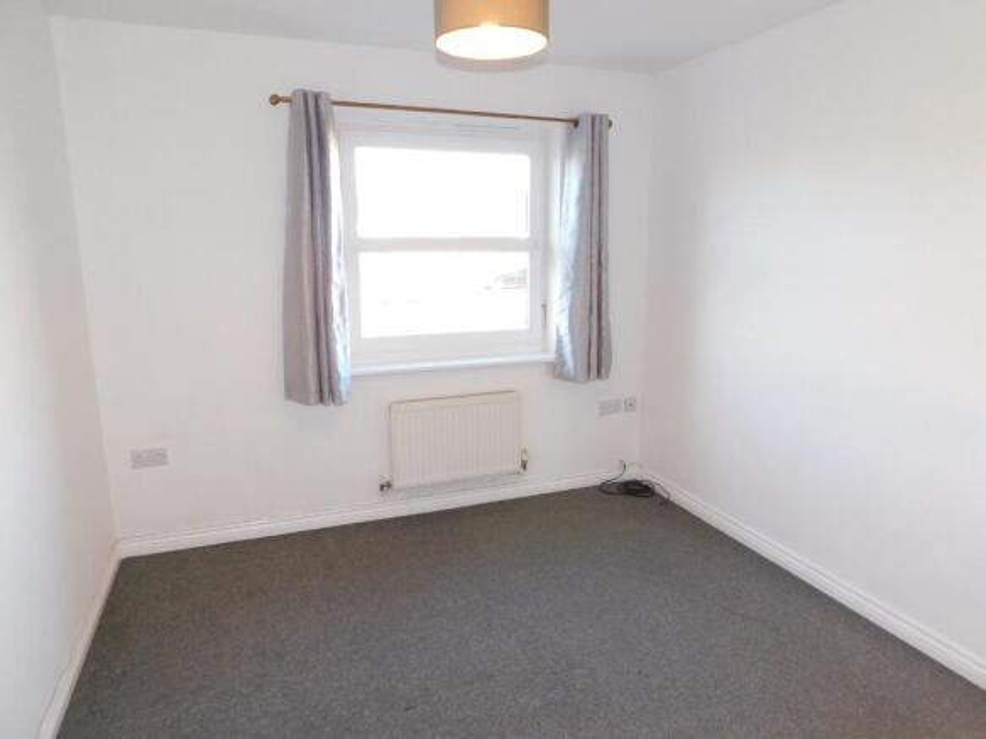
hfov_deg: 73.9
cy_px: 370
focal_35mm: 23
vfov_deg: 58.9
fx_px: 655
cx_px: 493
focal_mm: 4
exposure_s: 1/30
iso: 140
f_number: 3
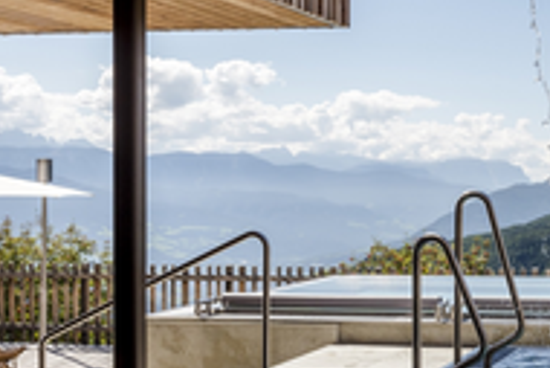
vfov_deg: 19.2
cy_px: 197
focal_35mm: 71
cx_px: 585
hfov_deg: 26.5
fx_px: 1086
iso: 400
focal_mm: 27
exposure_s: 1/500
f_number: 13
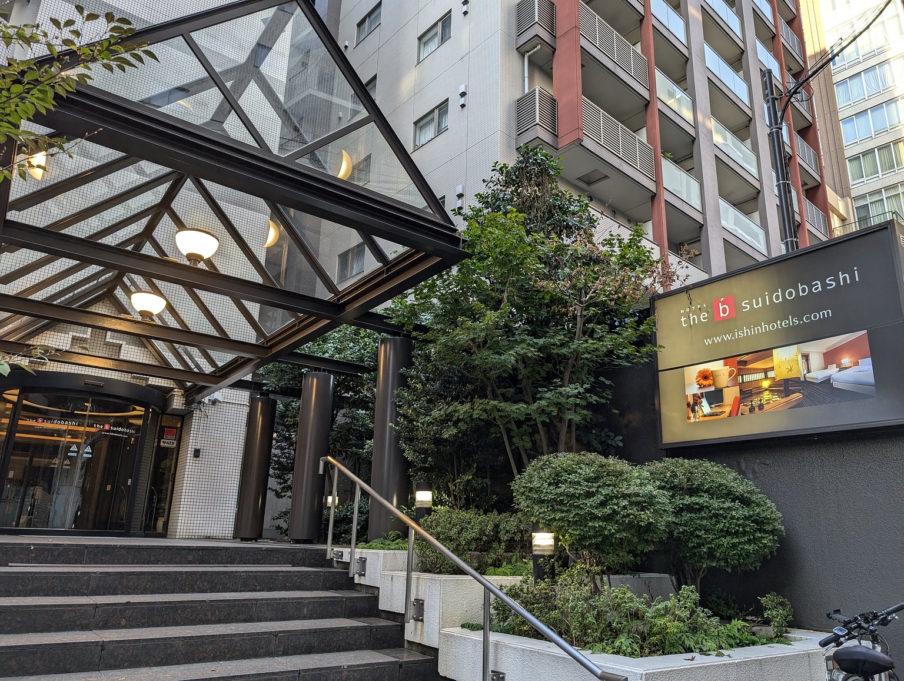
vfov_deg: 56.9
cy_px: 340
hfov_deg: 71.5
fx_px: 628
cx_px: 452
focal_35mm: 24
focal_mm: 6.9
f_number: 1.68
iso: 21
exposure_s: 1/45.3
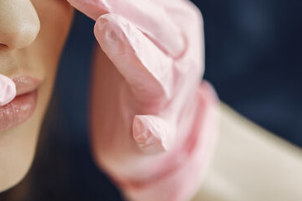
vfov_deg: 5.9
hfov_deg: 8.8
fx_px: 1946
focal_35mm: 232
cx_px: 33
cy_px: 27
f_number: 2.2
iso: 250
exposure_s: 1/250
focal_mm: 85
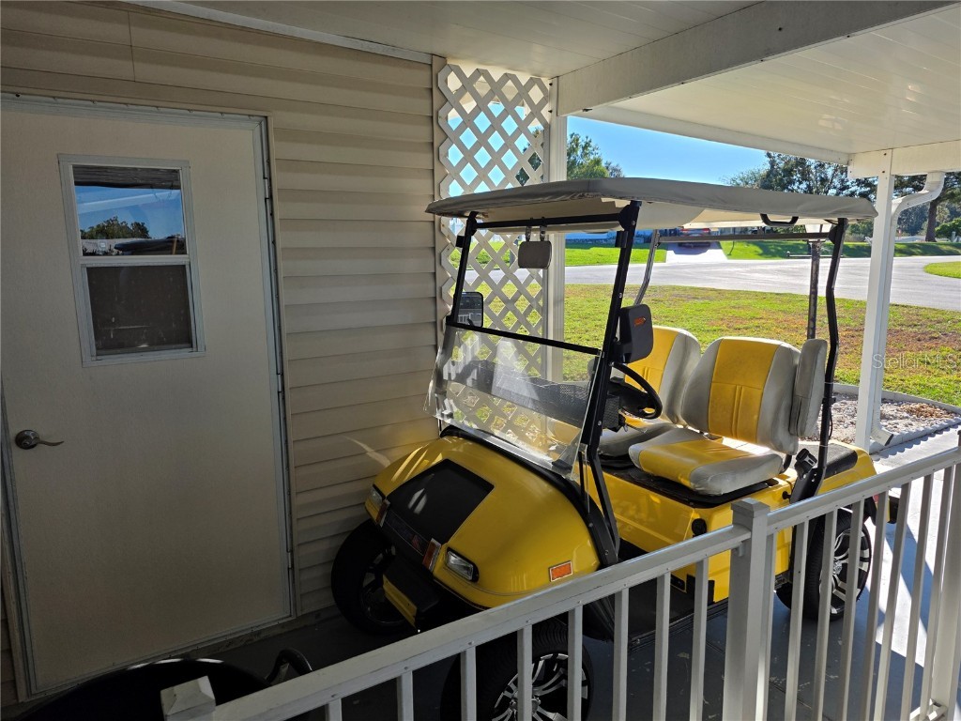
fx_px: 639
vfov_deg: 58.9
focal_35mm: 23
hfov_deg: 73.9
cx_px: 480
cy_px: 360
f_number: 1.7
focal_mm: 6.25
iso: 80
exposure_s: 1/4434
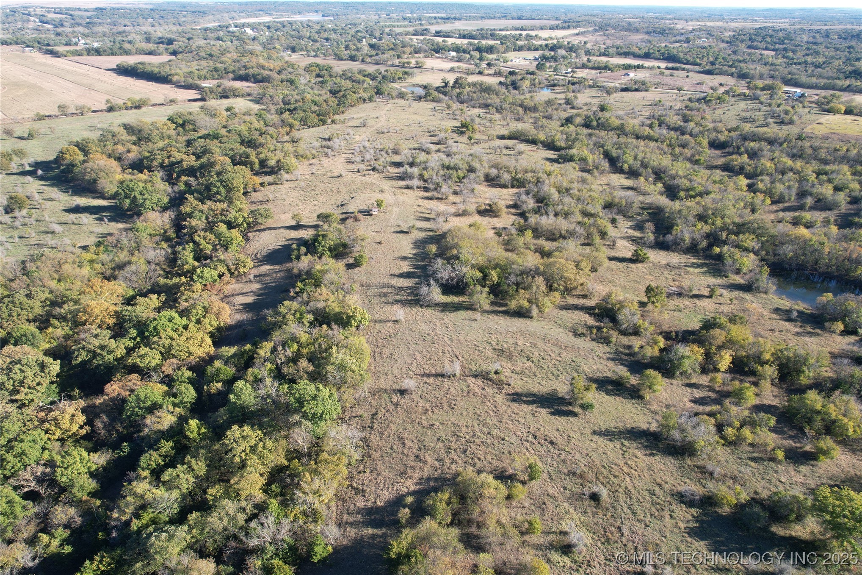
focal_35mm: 22
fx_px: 527
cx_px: 431
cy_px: 288
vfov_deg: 57.2
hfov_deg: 78.6
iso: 100
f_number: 2.8
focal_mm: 8.38
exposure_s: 1/500
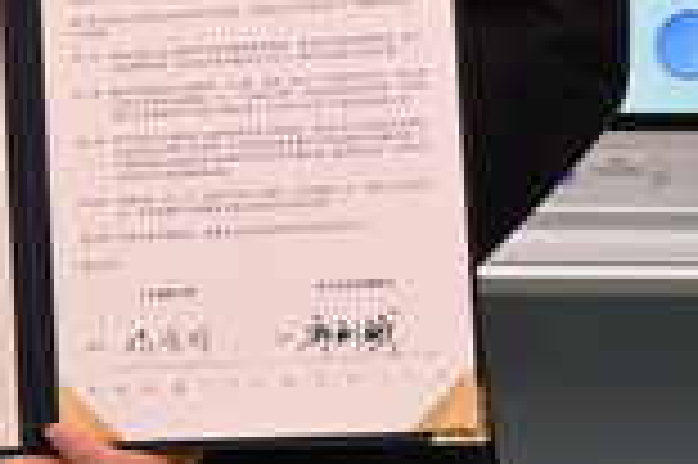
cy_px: -255
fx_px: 4106
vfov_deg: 6.4
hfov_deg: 9.4
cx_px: -419
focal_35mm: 212
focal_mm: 47
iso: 1250
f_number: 7.1
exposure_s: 1/160
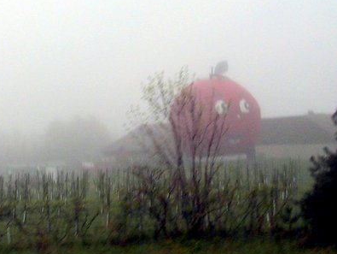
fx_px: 331
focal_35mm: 34
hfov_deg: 53.9
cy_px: 124
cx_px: 181
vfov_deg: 41.9
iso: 100
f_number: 2.8
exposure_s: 1/125
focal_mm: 6
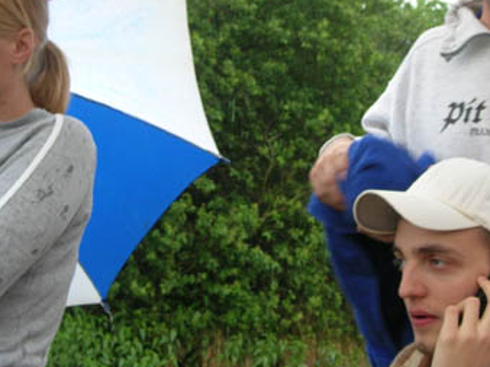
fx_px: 905
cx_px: 306
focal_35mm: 64
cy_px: 99
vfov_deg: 22.7
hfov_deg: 30.2
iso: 50
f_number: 2.7
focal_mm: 6
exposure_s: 1/69.8
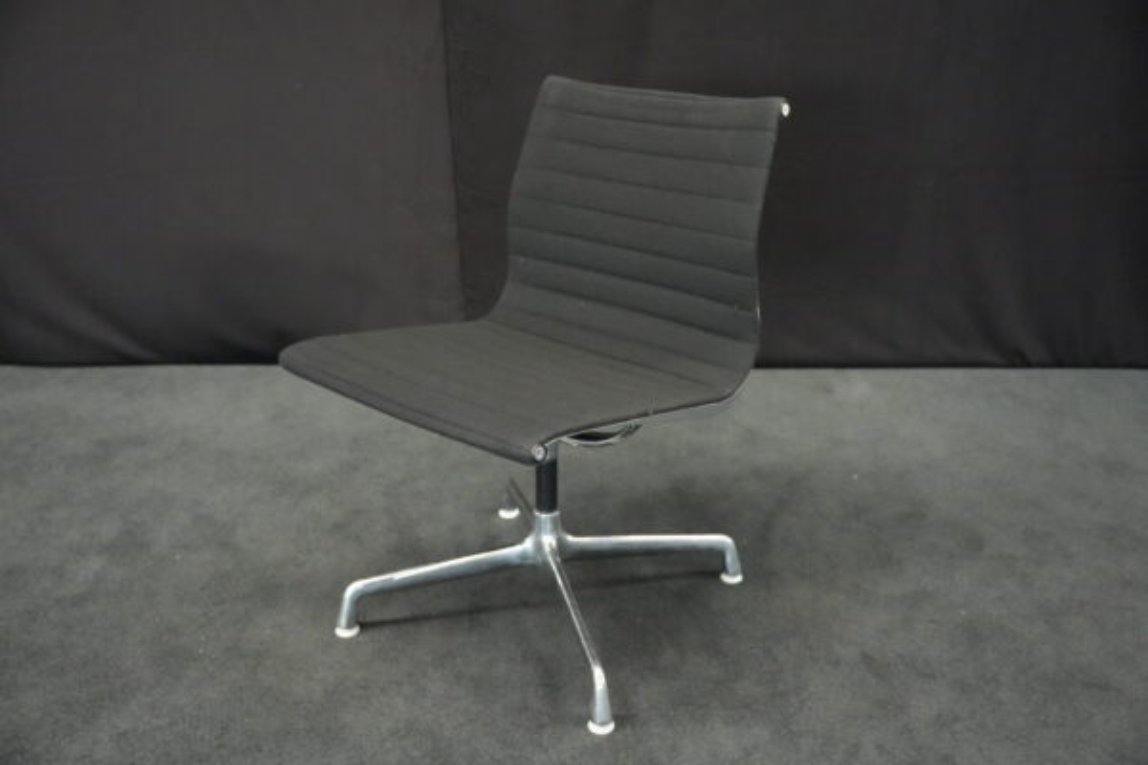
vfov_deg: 37.9
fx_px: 1116
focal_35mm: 35
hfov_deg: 54.4
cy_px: 382
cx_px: 574
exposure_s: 1/125
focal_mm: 35
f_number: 4
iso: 12800
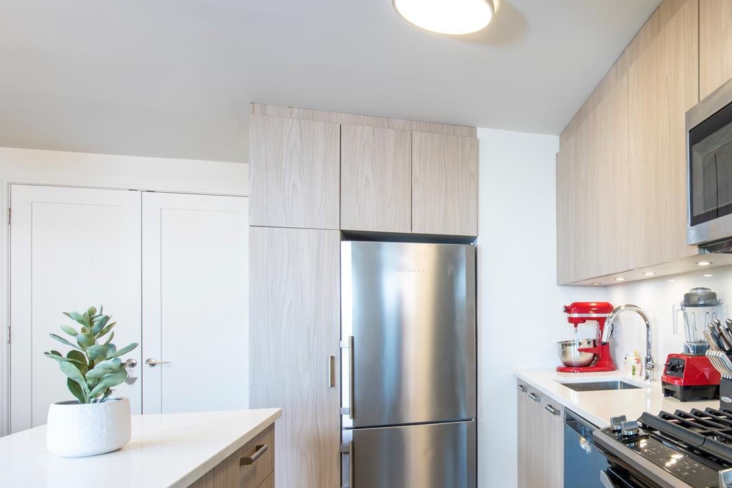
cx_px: 595
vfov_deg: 49.0
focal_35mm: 26
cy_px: 311
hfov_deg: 62.9
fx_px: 529
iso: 200
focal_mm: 15
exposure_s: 1/3
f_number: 10
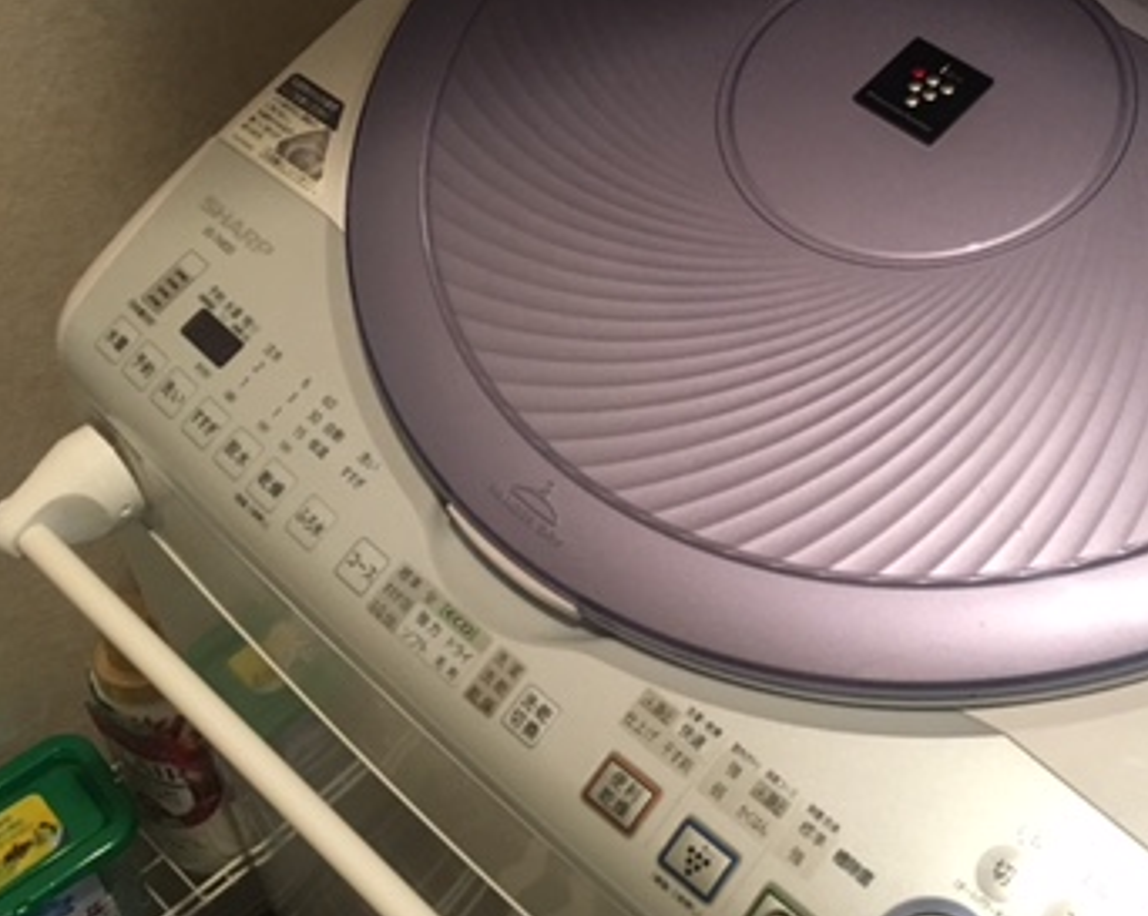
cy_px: 285
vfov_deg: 28.3
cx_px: 846
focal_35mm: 53
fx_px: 1799
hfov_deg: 34.7
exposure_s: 1/20
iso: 200
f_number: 2.2
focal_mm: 4.15
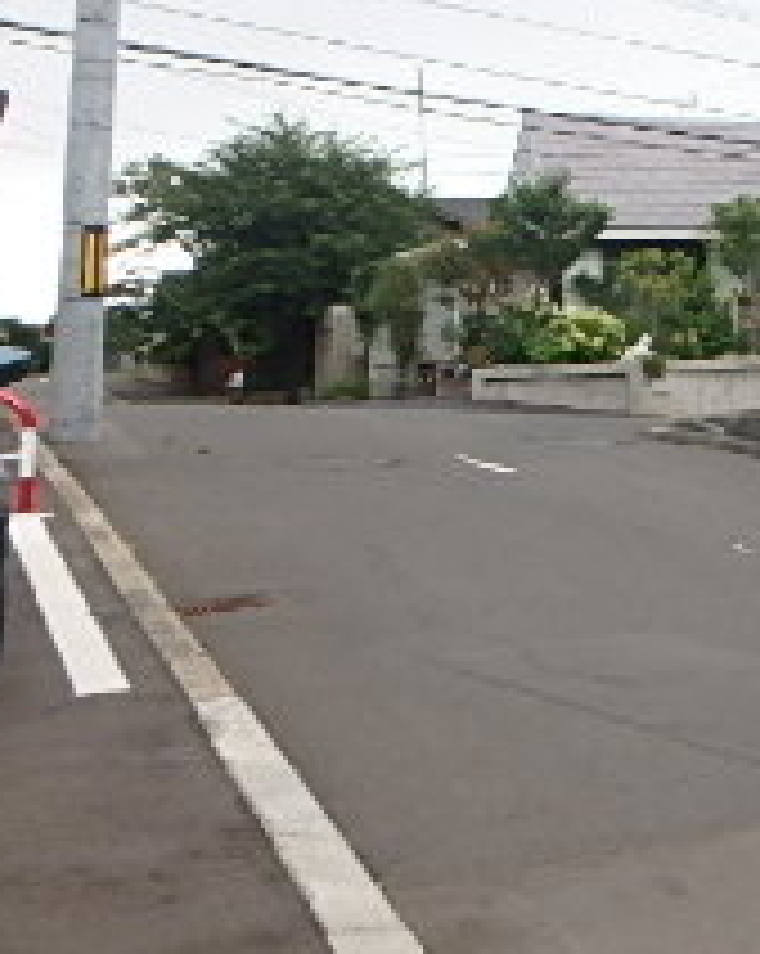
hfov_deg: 18.5
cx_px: 1408
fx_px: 1747
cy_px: 166
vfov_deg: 29.7
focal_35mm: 62
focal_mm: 3.7
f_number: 3.5
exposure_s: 1/160
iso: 125
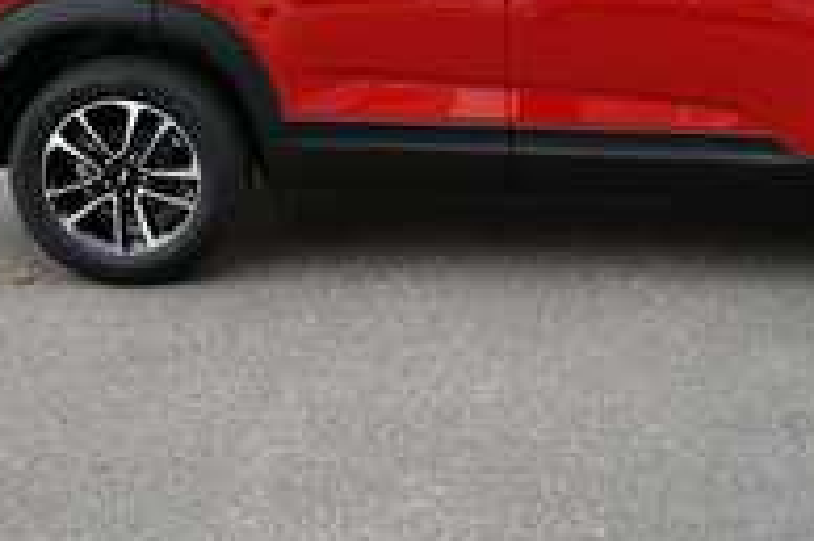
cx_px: 571
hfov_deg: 32.0
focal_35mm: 62
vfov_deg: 21.3
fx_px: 1401
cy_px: 44
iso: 800
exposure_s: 1/250
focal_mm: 20
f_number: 5.6
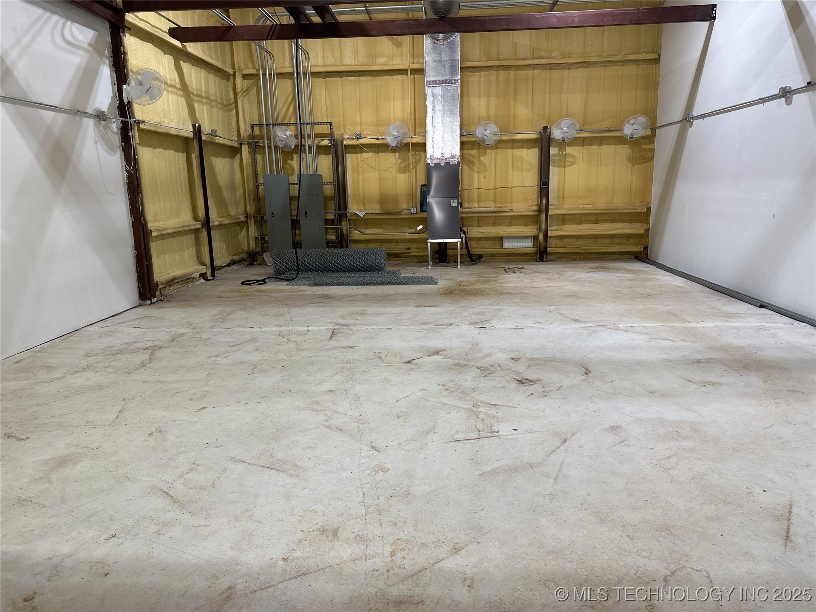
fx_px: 566
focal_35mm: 24
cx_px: 408
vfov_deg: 56.8
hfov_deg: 71.6
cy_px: 306
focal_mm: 6.86
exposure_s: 1/60
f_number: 1.78
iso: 125
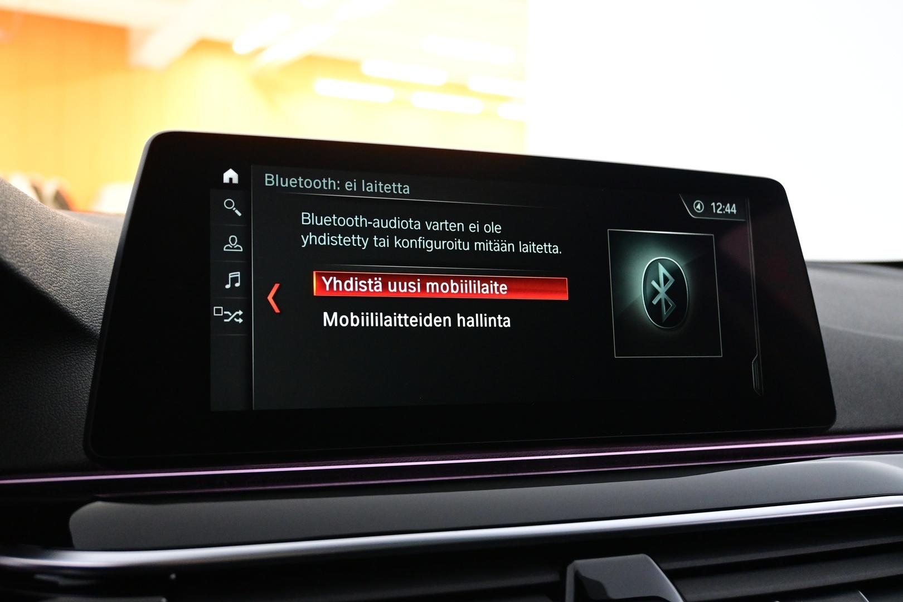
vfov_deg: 38.4
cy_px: 301
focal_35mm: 34
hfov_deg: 55.1
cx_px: 452
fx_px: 865
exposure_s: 1/40
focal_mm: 23
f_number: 4.2
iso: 2800
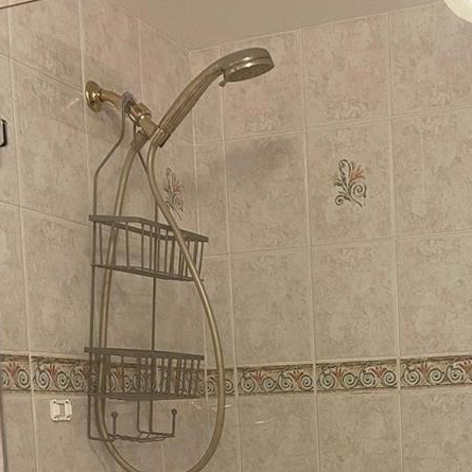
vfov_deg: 25.9
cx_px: 389
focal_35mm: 62
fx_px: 956
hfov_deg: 27.1
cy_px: 499
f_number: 1.8
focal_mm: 4.25
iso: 100
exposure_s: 1/60
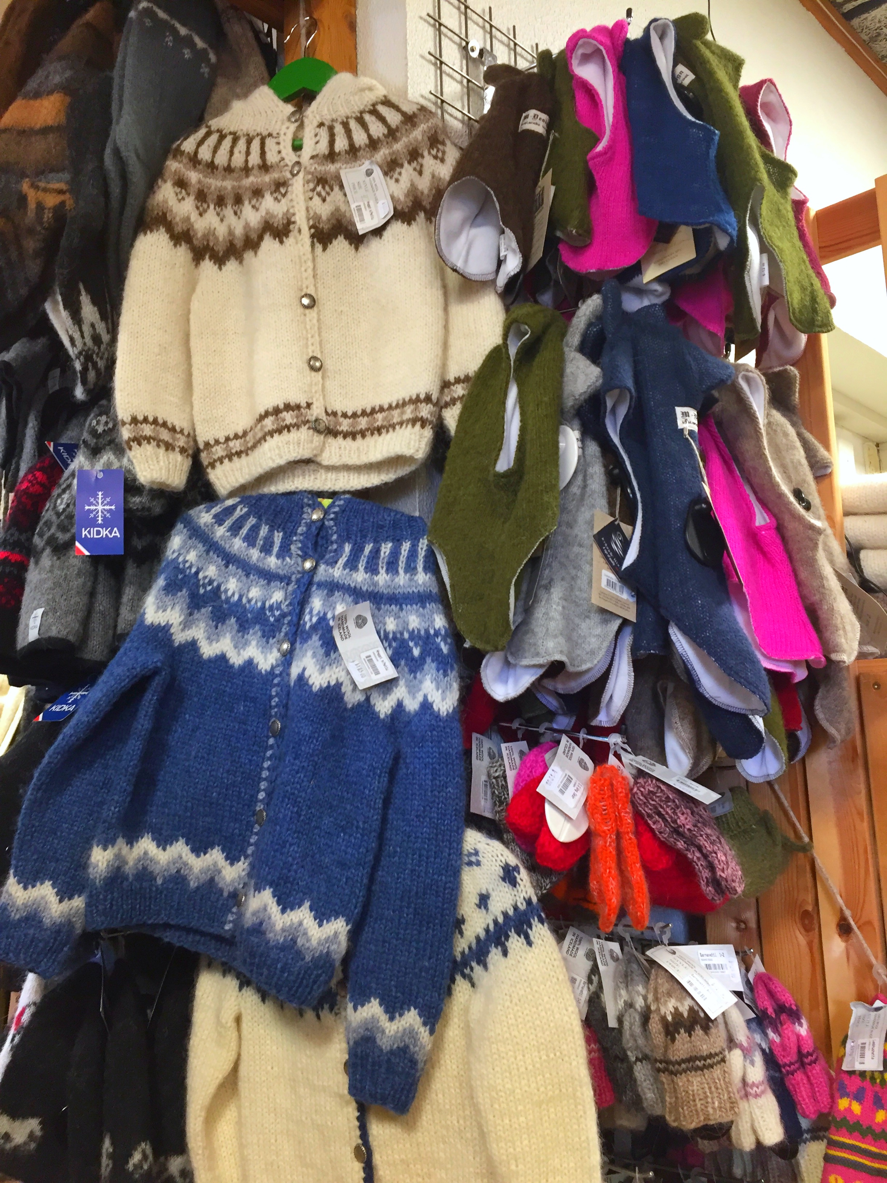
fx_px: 991
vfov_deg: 61.7
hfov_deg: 48.2
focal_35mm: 29
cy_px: 592
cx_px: 444
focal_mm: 4.15
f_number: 2.2
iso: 125
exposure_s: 1/33
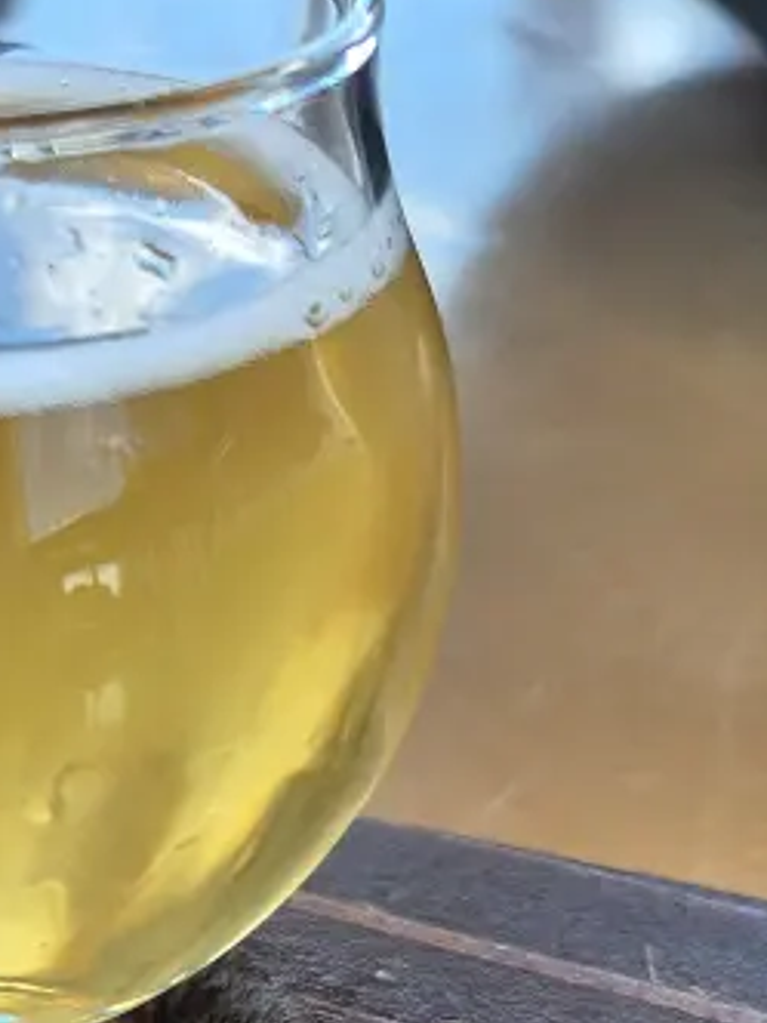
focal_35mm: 71
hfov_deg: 18.8
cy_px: 964
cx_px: -311
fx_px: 2098
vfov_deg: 26.3
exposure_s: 1/180
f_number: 1.8
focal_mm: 5.4
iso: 40
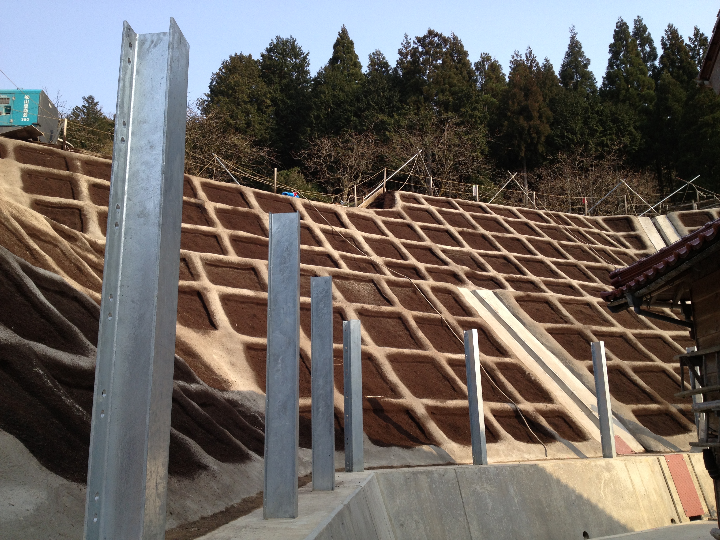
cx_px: 360
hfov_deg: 52.6
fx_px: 728
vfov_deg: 40.7
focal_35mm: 35
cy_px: 270
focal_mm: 4.28
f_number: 2.4
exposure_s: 1/736
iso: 50
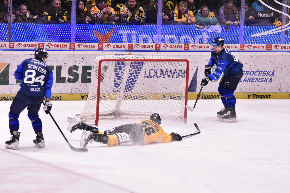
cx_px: 145
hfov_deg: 7.8
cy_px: 96
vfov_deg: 5.2
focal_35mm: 262
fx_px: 2114
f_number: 5.6
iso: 4000
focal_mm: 175
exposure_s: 1/500
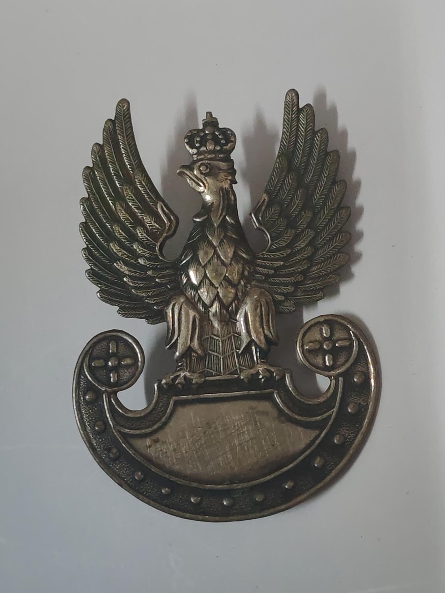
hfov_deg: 21.6
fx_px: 1166
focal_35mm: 68
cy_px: 296
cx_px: 222
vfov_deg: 28.6
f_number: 1.95
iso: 500
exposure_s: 1/33
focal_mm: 5.52
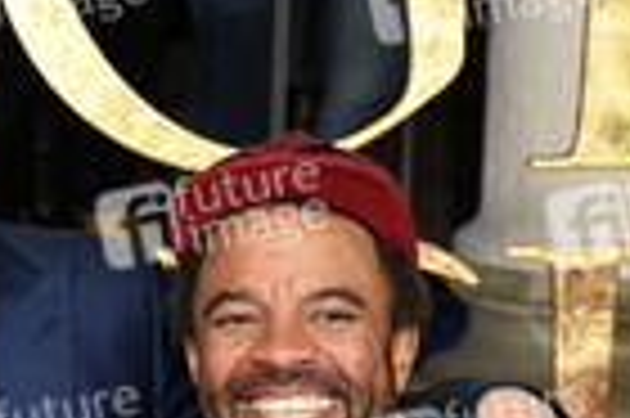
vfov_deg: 5.6
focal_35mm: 242
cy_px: 553
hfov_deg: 8.5
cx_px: 92
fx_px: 4230
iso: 800
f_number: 5.6
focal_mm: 75
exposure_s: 1/125
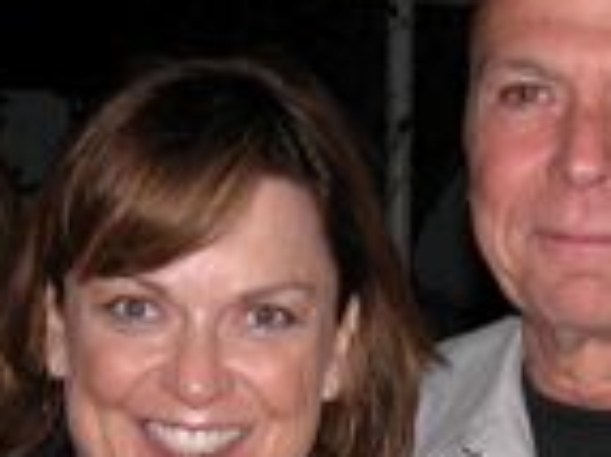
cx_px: 641
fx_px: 2592
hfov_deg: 13.2
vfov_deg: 9.8
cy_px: 649
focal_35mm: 147
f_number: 2.8
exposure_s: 1/60
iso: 100
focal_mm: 8.9
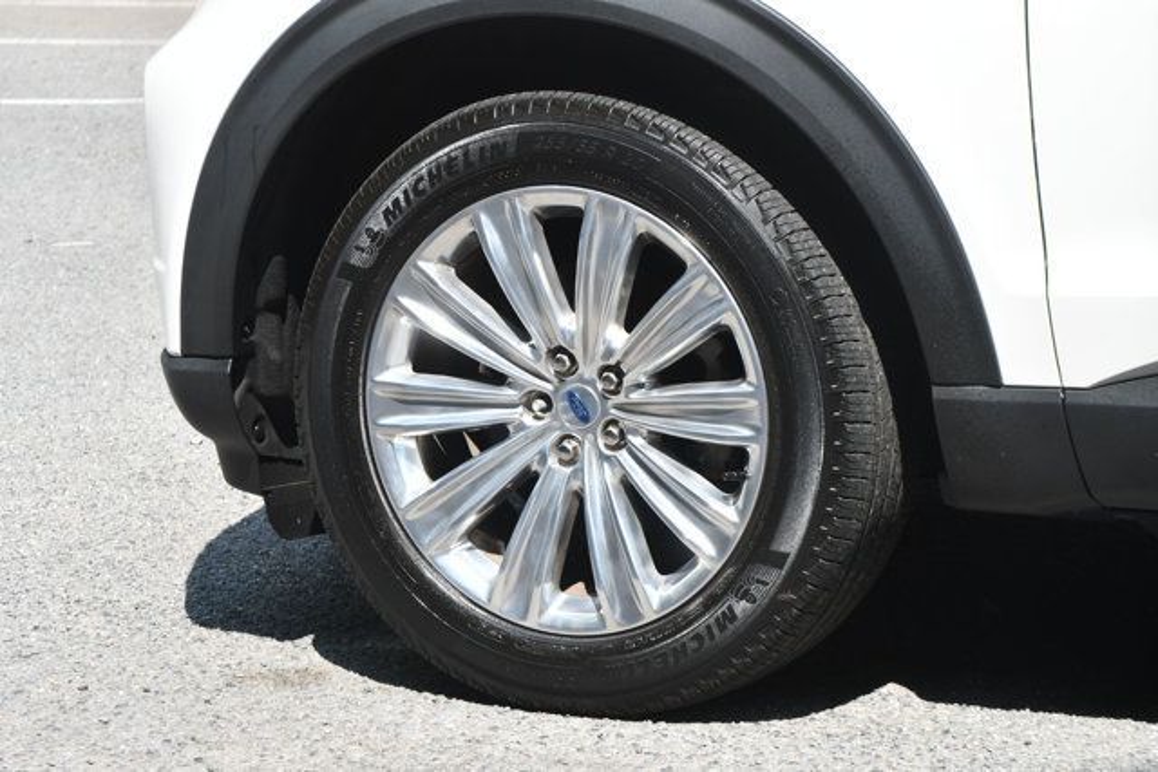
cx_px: 579
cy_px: 386
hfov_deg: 14.0
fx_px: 4729
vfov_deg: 9.3
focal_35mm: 147
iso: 200
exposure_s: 1/250
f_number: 7.1
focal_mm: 98
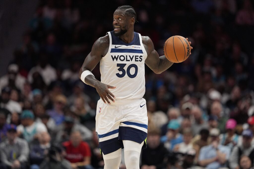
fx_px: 2117
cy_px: 84
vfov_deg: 4.6
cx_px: 127
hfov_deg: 6.9
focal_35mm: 300
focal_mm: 300
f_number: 2.8
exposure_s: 1/2000
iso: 4000
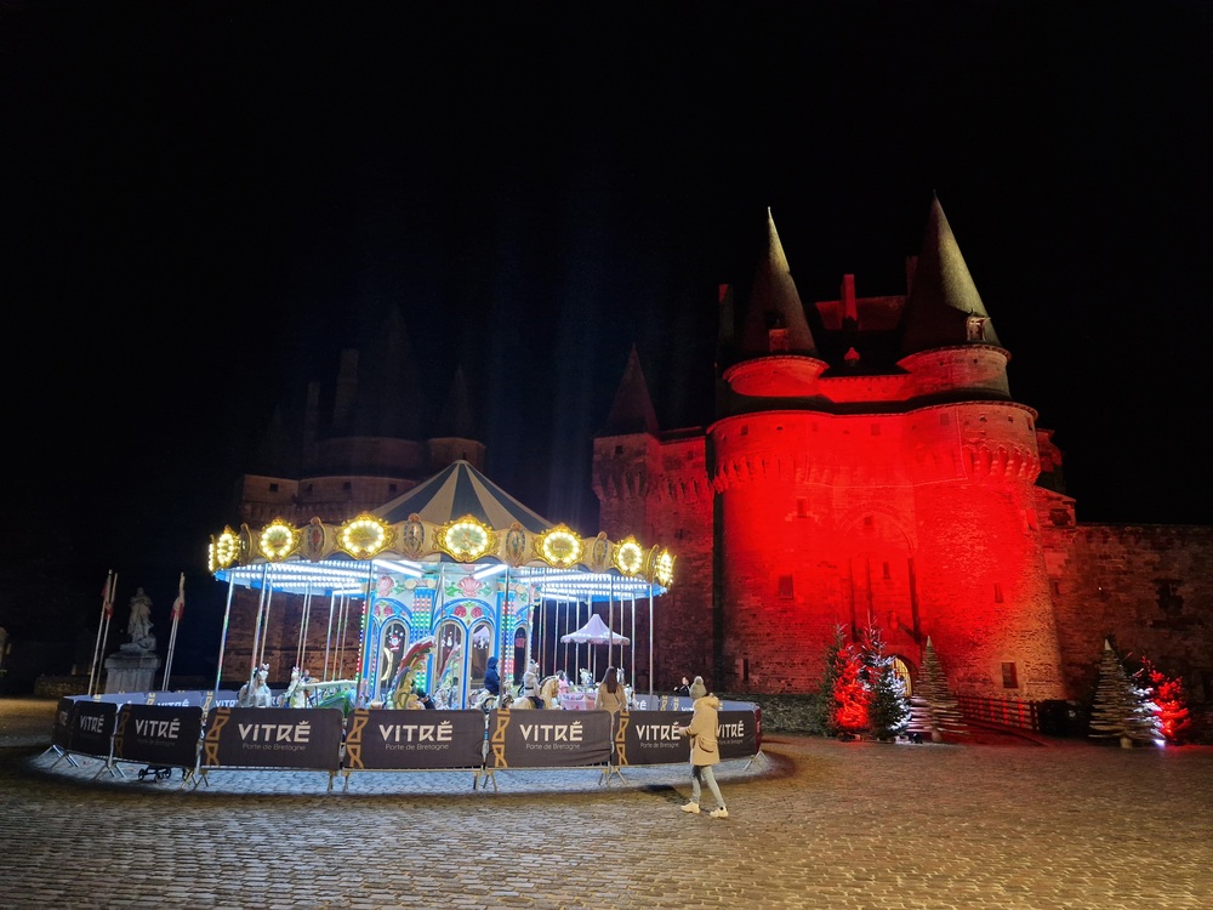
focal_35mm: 23
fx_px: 806
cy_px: 455
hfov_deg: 73.9
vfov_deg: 58.9
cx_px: 606
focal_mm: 5.4
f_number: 1.8
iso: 500
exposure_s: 1/33
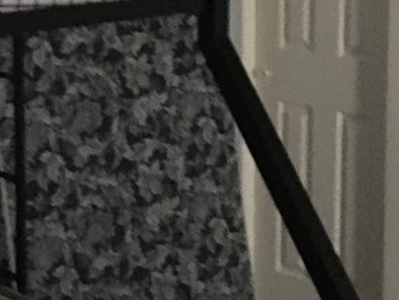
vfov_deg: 14.5
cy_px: 24
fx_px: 1165
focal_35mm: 101
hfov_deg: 19.4
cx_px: 159
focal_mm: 4.15
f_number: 2.2
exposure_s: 1/15
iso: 1000
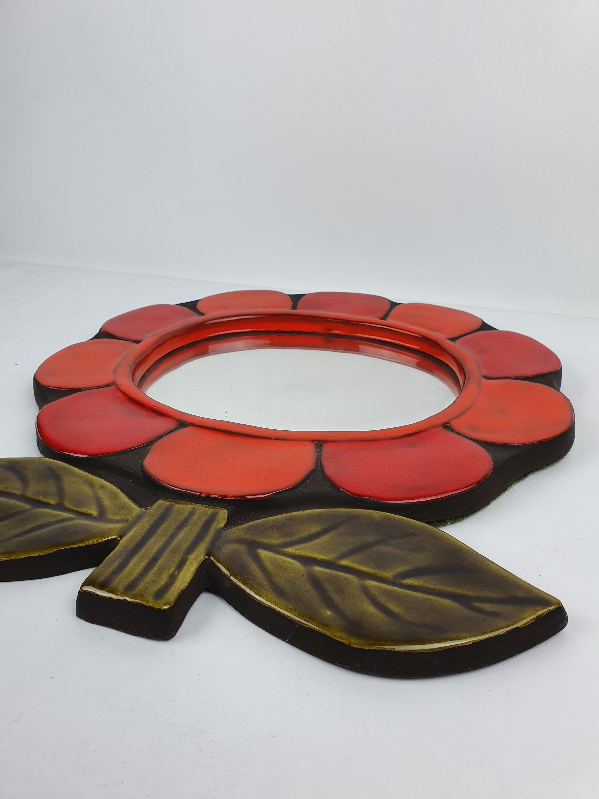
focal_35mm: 26
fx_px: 600
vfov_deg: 67.3
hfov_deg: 53.1
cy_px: 400
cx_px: 300
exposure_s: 1/132
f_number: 2.4
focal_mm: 4.32
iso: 50
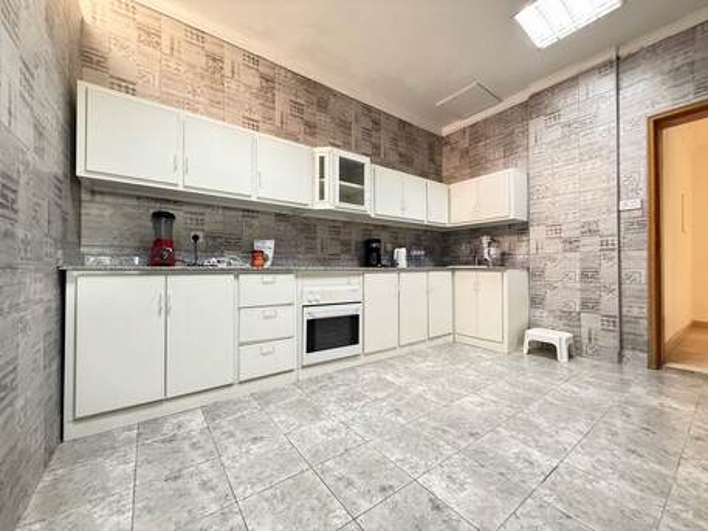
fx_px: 286
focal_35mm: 14
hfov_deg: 102.0
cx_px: 354
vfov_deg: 85.7
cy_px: 266
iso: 640
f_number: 2.2
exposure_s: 1/50
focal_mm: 2.22
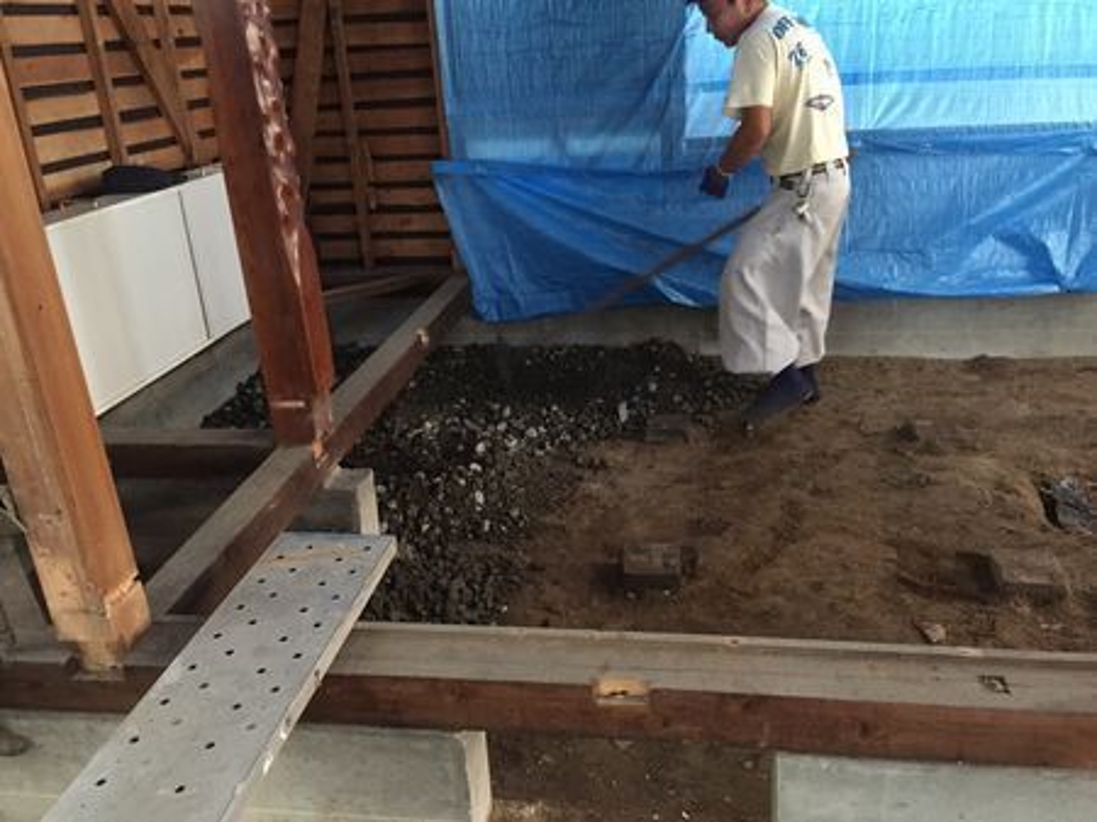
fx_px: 919
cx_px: 548
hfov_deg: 61.7
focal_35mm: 29
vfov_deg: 48.2
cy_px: 411
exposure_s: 1/15
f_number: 2.2
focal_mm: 4.15
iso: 400
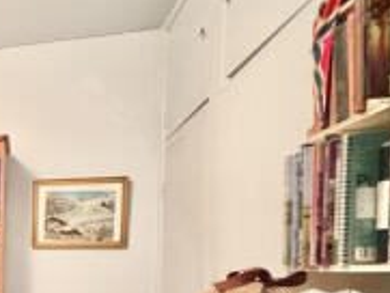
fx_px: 507
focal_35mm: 45
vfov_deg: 30.1
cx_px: -128
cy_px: 290
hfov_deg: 31.4
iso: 1250
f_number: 2.2
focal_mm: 2.22
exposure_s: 1/33
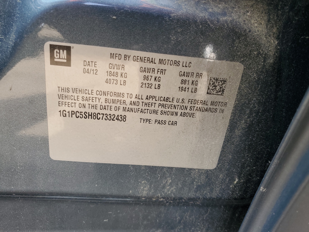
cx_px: 154
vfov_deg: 53.1
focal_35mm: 26
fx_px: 232
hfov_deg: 67.3
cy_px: 116
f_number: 1.5
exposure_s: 1/141
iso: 50
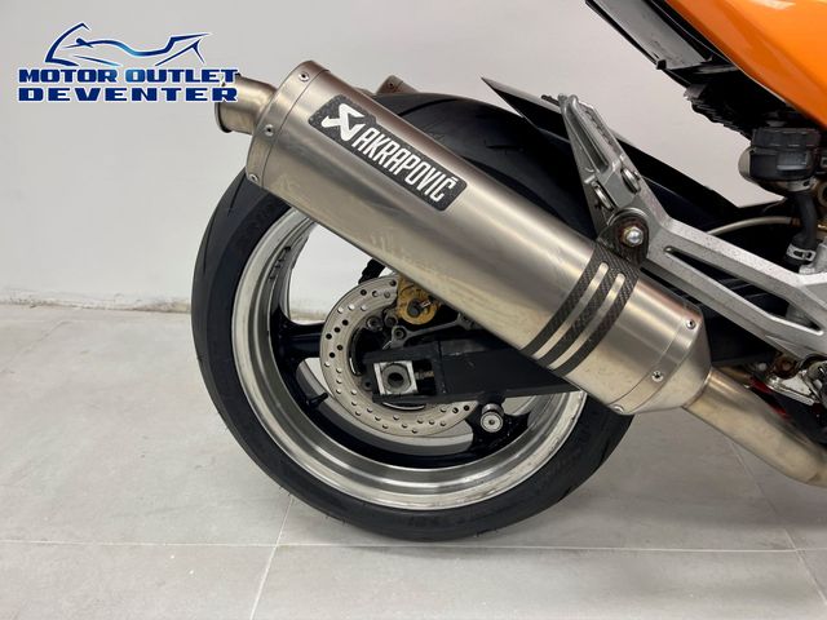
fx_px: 621
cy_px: 310
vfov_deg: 53.1
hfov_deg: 67.3
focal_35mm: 26
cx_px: 414
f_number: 1.6
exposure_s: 1/100
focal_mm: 5.1
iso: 100
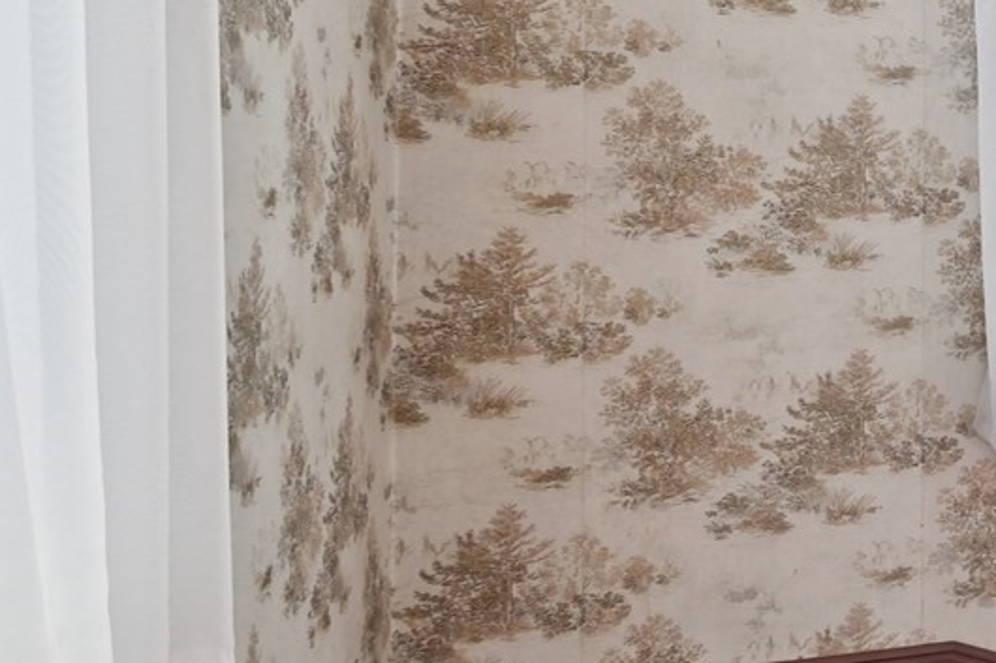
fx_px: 1604
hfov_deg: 21.1
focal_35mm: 58
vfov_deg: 23.3
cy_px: 258
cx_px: 1842
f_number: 5.6
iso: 400
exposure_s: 1/3.33
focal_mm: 10
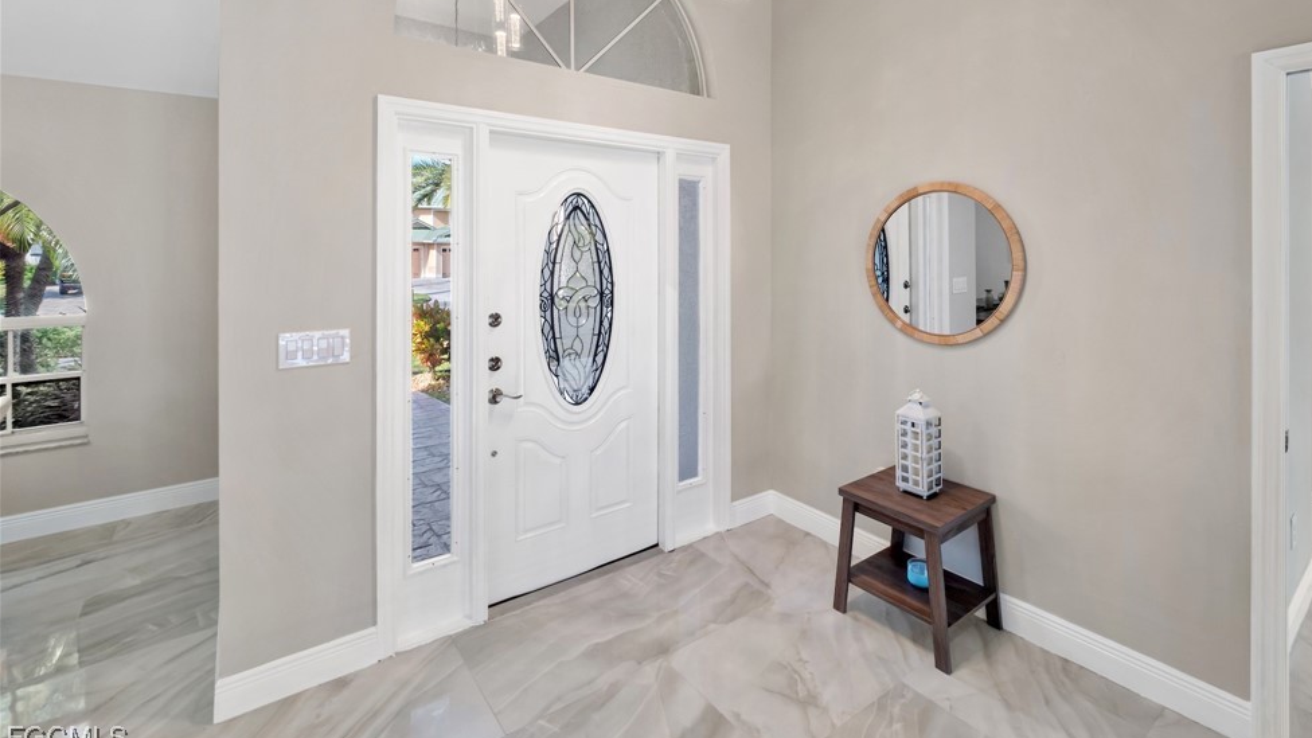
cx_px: 687
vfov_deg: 65.5
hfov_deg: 99.3
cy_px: 251
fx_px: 557
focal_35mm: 16
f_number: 7.1
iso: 200
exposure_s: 1/6
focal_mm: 7
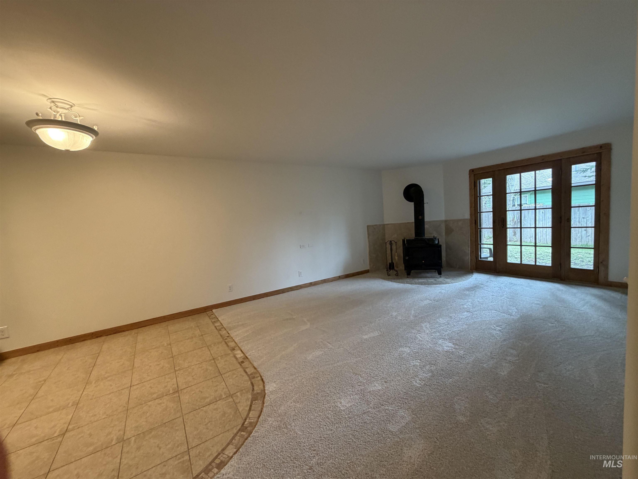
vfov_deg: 85.7
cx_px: 319
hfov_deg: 102.1
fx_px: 258
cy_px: 240
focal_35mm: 14
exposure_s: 1/60
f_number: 2.2
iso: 250
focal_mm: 2.22
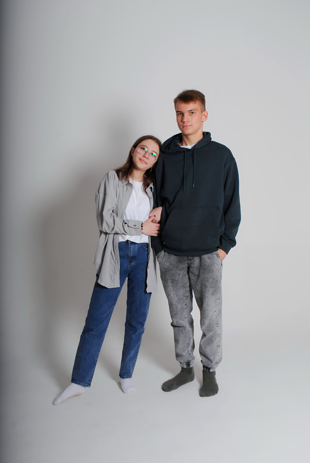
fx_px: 541
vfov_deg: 46.4
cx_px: 155
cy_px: 232
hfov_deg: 32.0
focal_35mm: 42
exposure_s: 1/200
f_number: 5.6
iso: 400
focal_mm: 28
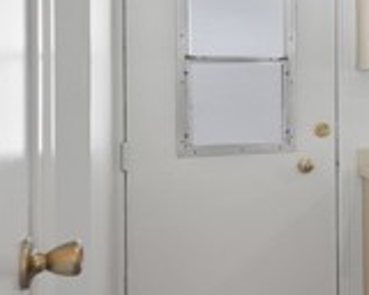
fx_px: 655
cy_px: 96
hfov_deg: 21.3
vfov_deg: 25.2
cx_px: 657
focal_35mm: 60
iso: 400
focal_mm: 16
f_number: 4
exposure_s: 1/25
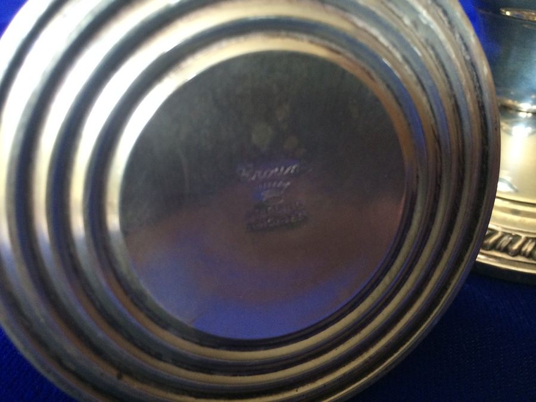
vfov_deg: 46.8
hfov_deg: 60.0
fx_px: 465
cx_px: 268
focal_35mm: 30
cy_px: 201
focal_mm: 4.12
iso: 160
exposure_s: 1/30
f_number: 2.2
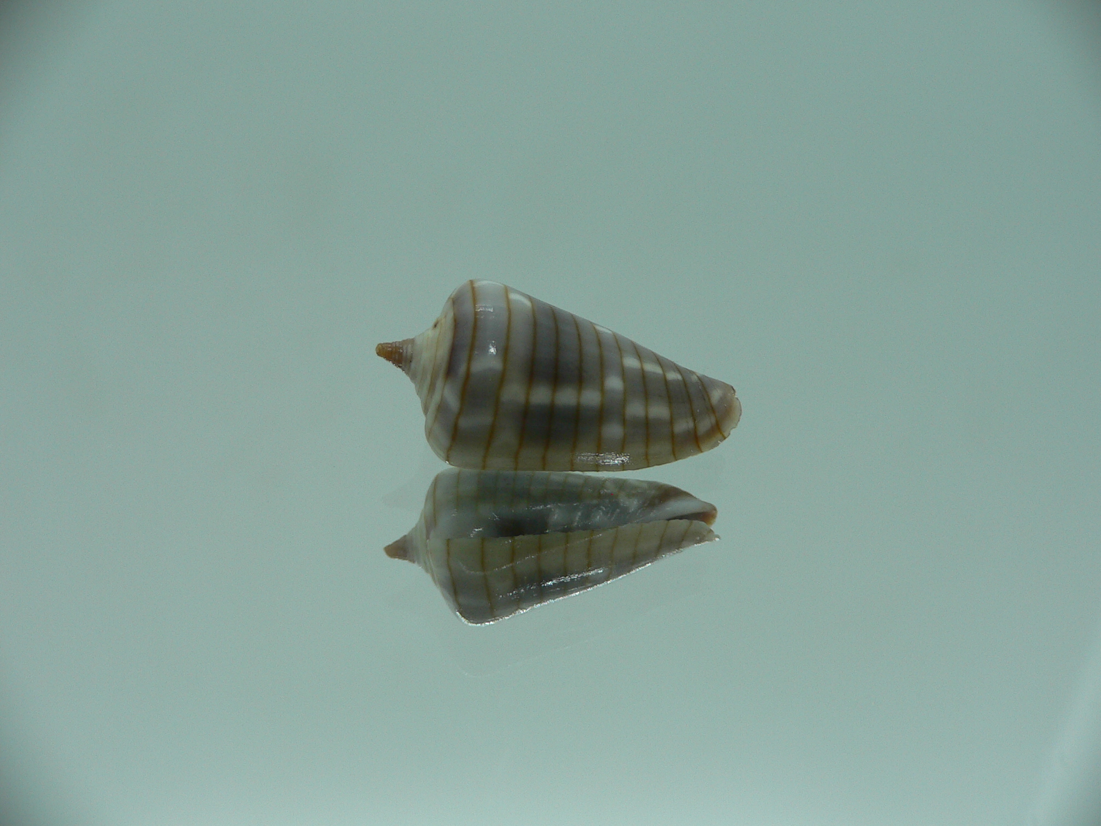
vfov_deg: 40.7
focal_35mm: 35
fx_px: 1113
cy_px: 413
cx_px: 550
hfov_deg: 52.6
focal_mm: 4.6
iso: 80
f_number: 2.8
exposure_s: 1/60
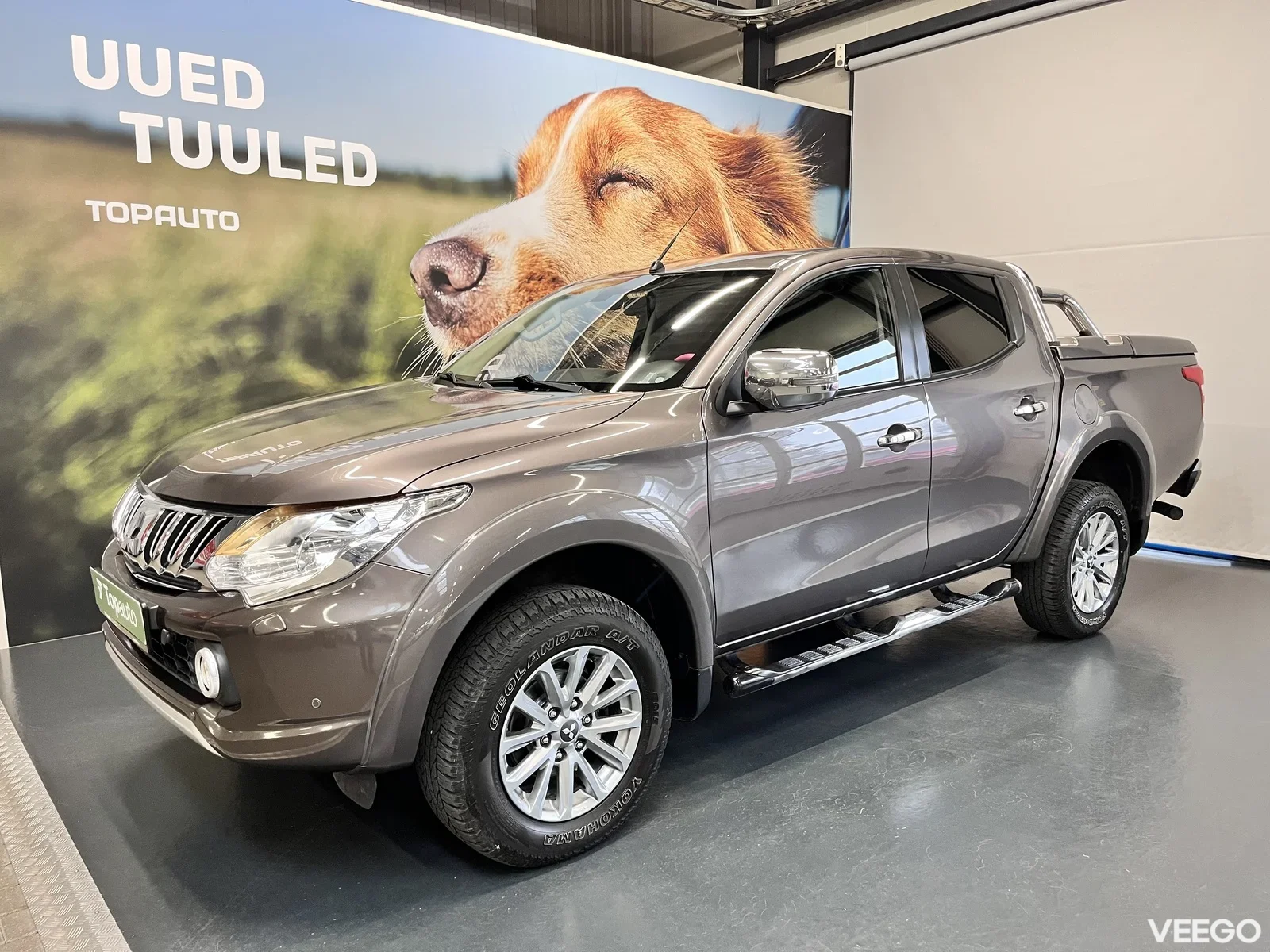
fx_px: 954
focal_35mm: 26
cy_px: 476
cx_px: 635
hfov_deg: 67.3
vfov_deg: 53.1
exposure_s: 1/82
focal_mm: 5.1
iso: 125
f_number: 1.6
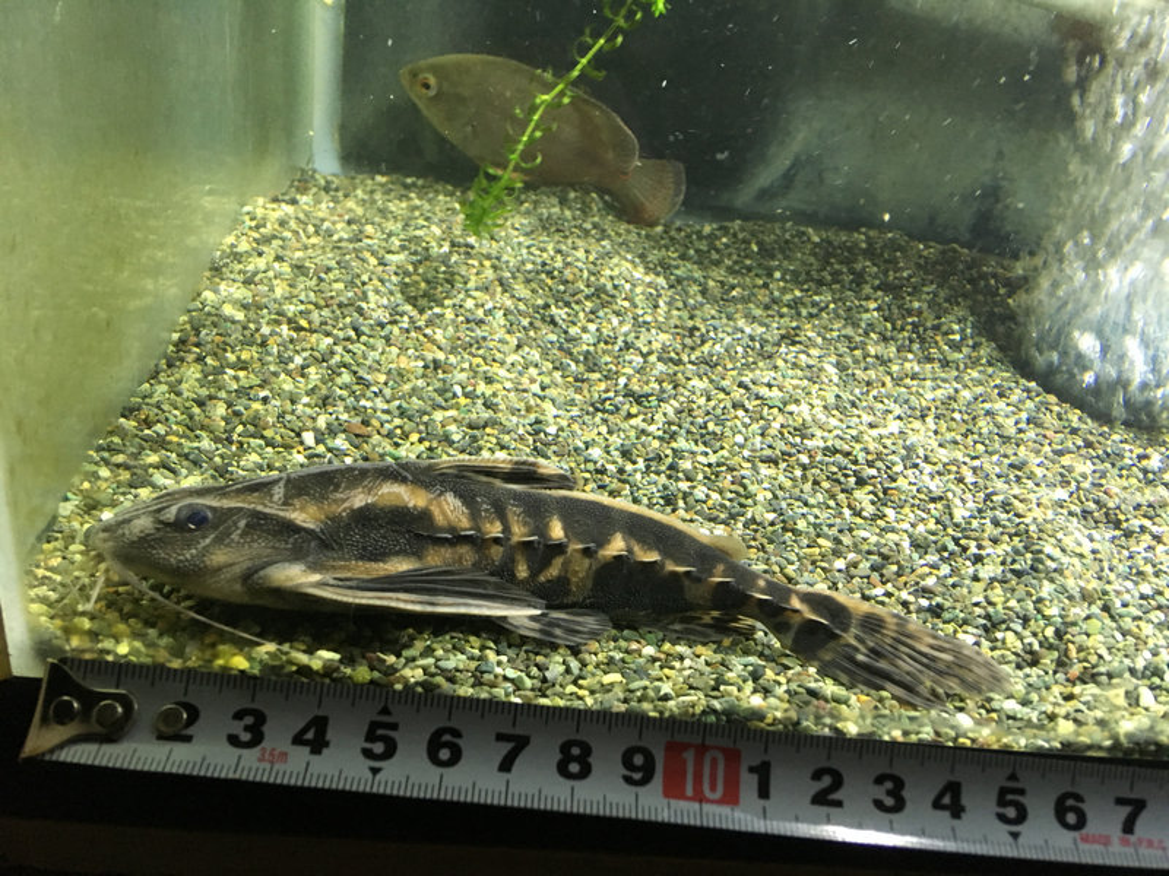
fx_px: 979
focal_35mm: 29
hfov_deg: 61.7
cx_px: 584
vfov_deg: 48.2
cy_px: 438
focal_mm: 4.15
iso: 160
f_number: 2.2
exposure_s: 1/30
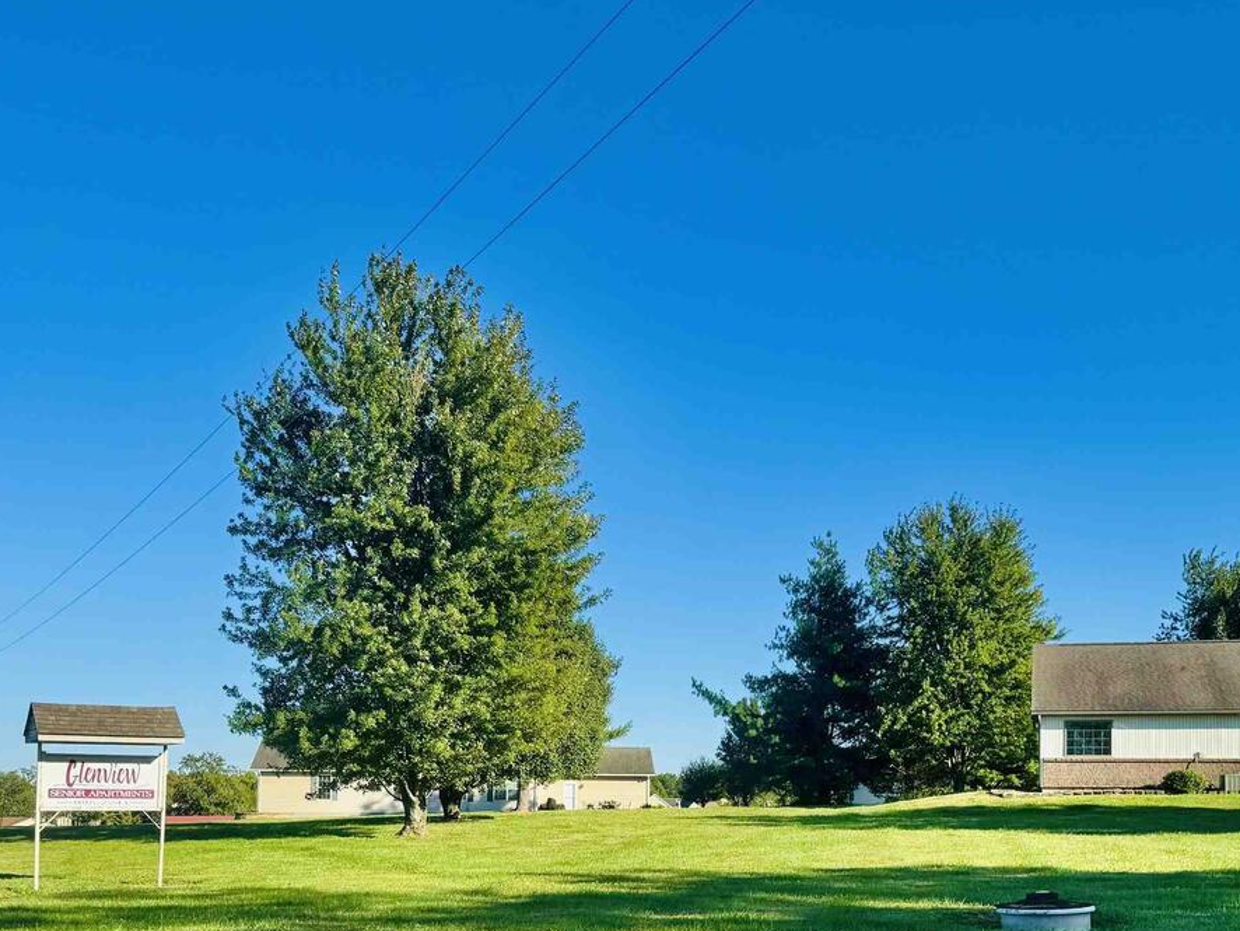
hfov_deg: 47.6
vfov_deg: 35.6
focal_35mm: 39
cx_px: 733
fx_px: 1397
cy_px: 743
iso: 80
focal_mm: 6.76
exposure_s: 1/2959
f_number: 1.78
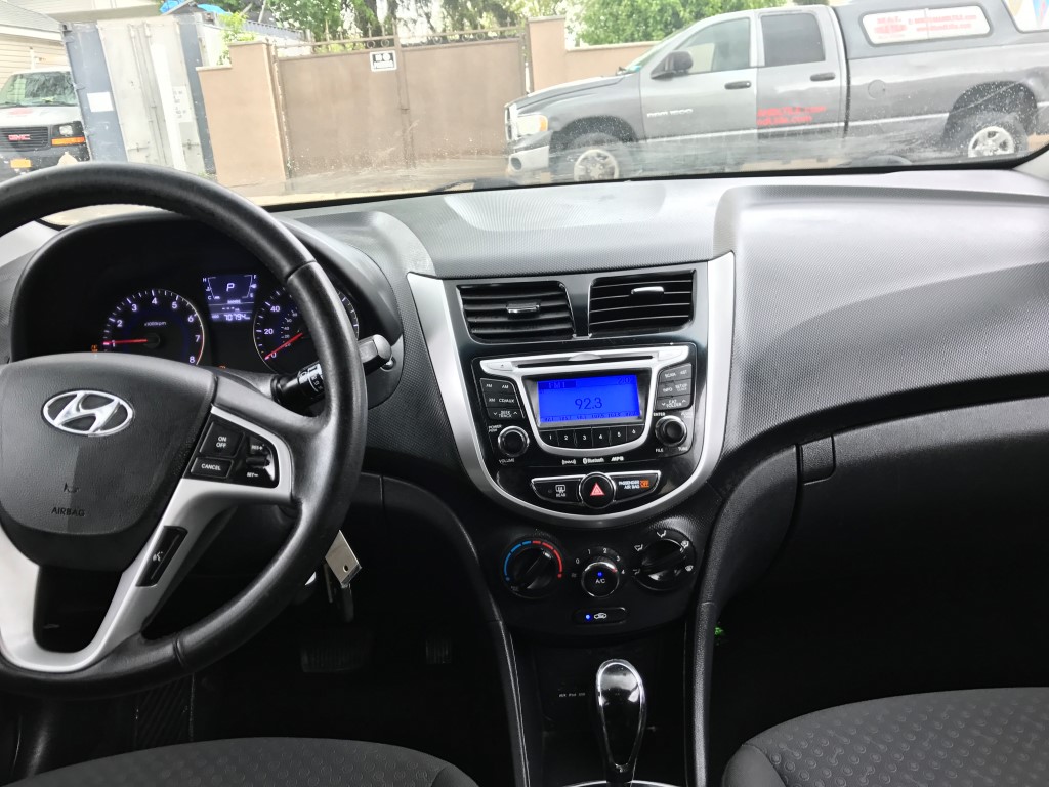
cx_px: 524
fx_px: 849
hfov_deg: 63.4
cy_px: 394
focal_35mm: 28
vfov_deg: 49.7
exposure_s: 1/60
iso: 25
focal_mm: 3.99
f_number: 1.8
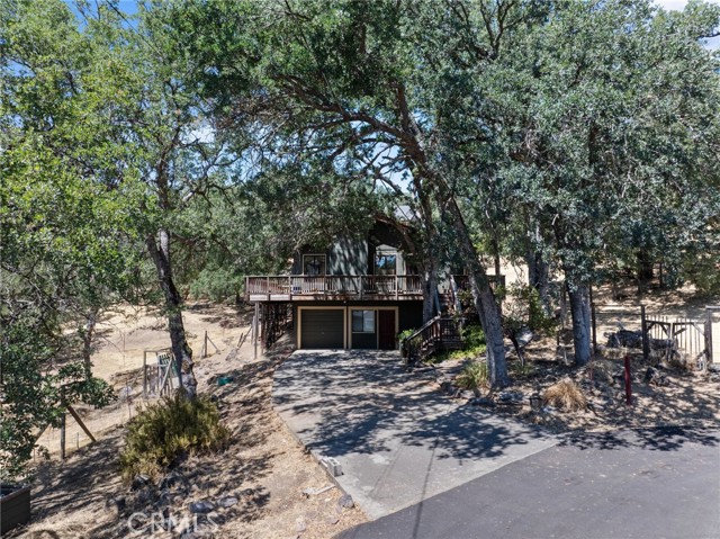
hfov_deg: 71.6
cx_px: 360
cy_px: 270
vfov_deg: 56.8
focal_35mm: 24
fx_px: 499
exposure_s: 1/30
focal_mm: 12.29
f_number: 3.5
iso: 100
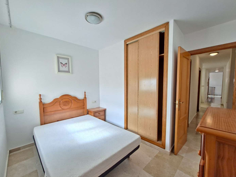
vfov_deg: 85.6
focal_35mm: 14
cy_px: 93
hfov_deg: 102.1
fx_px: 95
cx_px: 117
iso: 125
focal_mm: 1.74
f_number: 2.2
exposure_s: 1/40
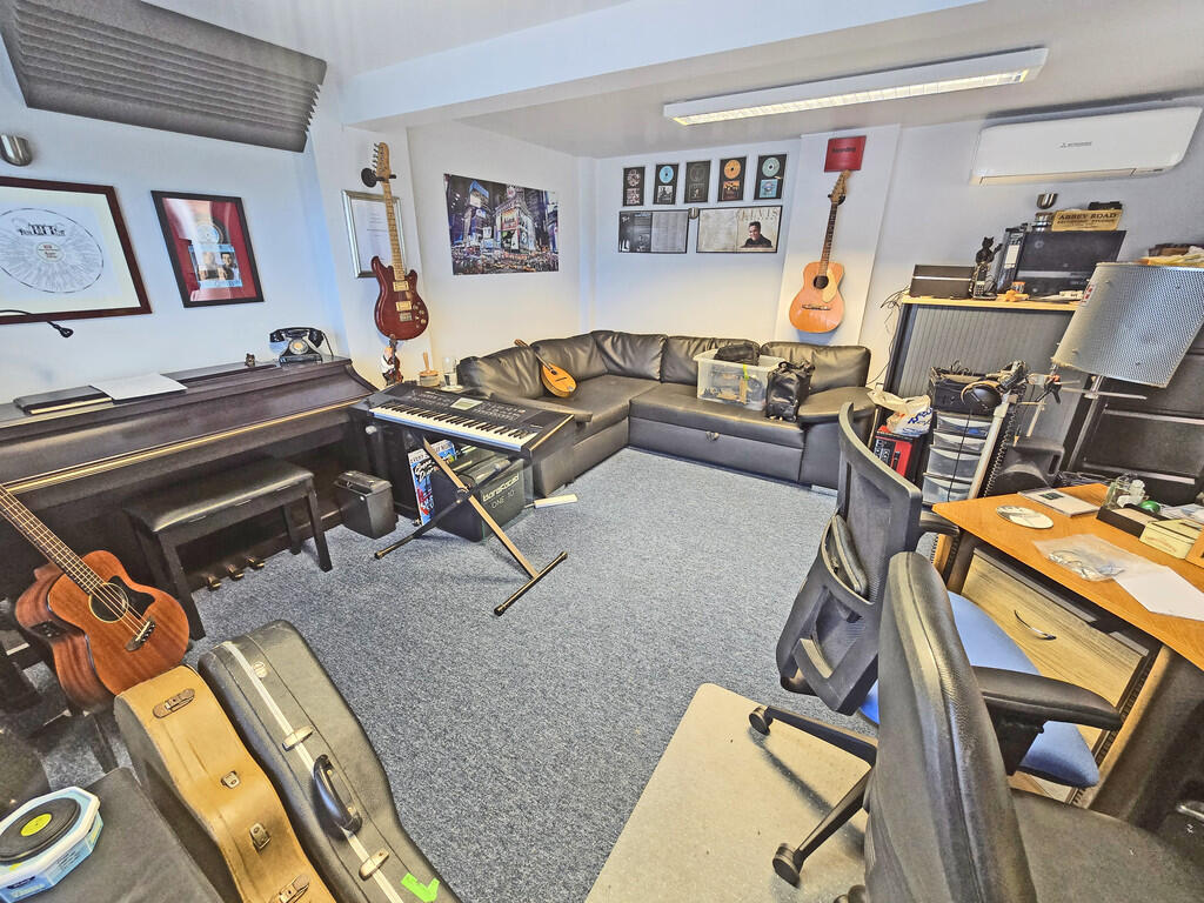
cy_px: 452
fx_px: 452
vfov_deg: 89.9
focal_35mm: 13
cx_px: 602
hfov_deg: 106.2
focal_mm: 2.2
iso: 250
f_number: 2.2
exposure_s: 1/50
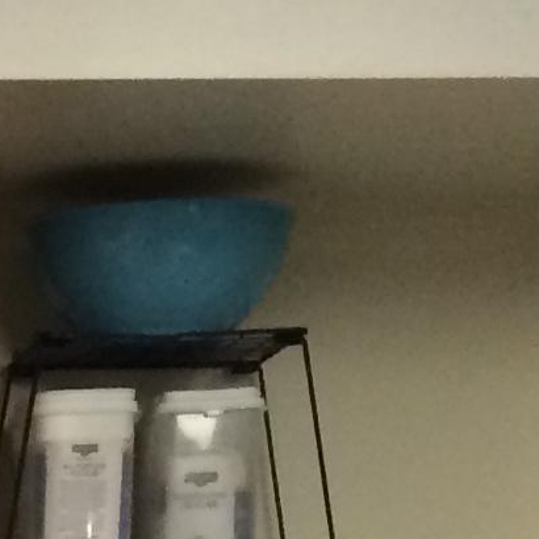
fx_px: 3594
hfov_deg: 8.2
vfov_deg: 7.5
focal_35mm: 204
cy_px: 1642
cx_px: -552
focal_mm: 4.15
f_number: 2.2
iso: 125
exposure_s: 1/30
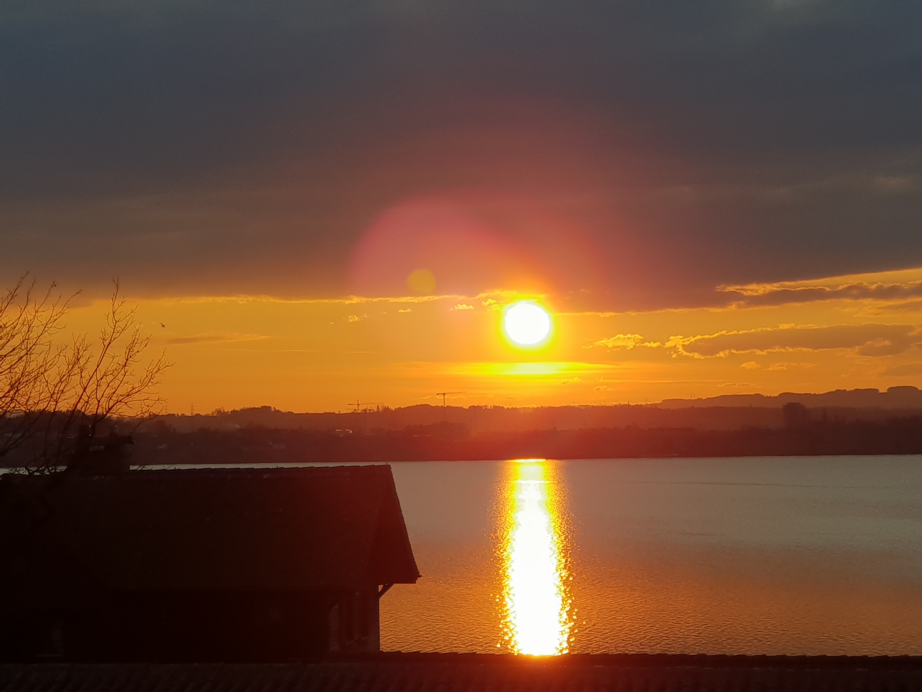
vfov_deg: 28.0
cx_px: 461
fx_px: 1385
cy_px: 346
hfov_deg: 36.8
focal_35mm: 52
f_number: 2.4
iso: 25
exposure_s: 1/1109
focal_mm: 6
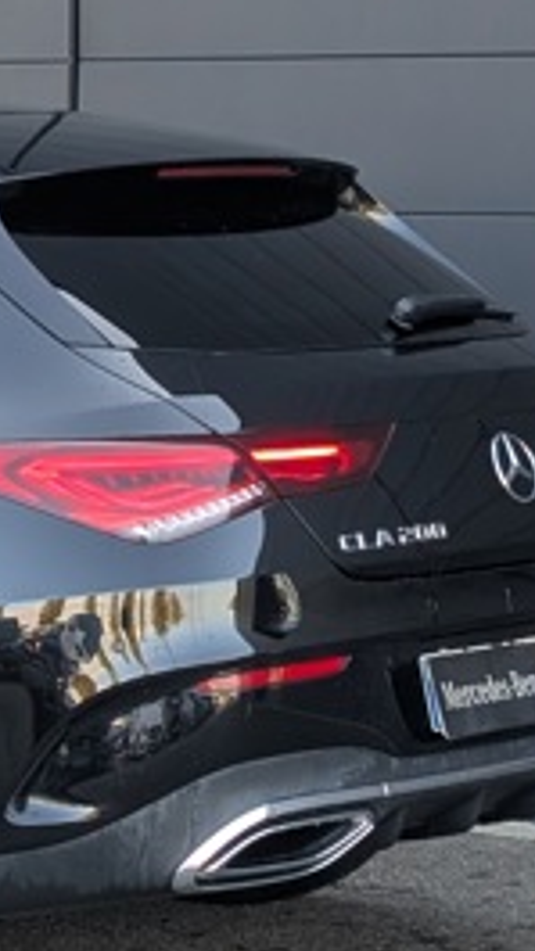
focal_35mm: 161
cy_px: 484
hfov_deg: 7.3
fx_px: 4062
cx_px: -503
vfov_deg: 13.4
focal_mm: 6.9
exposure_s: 1/311
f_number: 1.68
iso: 105
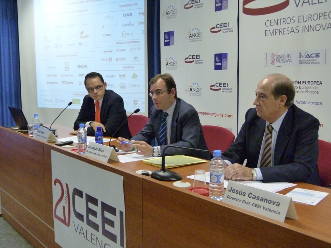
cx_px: 166
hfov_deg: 46.8
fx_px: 382
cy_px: 124
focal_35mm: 40
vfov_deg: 36.0
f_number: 3.1
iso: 800
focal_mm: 7.3
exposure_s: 1/40
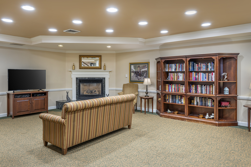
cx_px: 126
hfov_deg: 73.8
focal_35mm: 24
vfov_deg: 53.1
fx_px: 167
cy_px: 84
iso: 400
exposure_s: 1/15
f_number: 10
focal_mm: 24
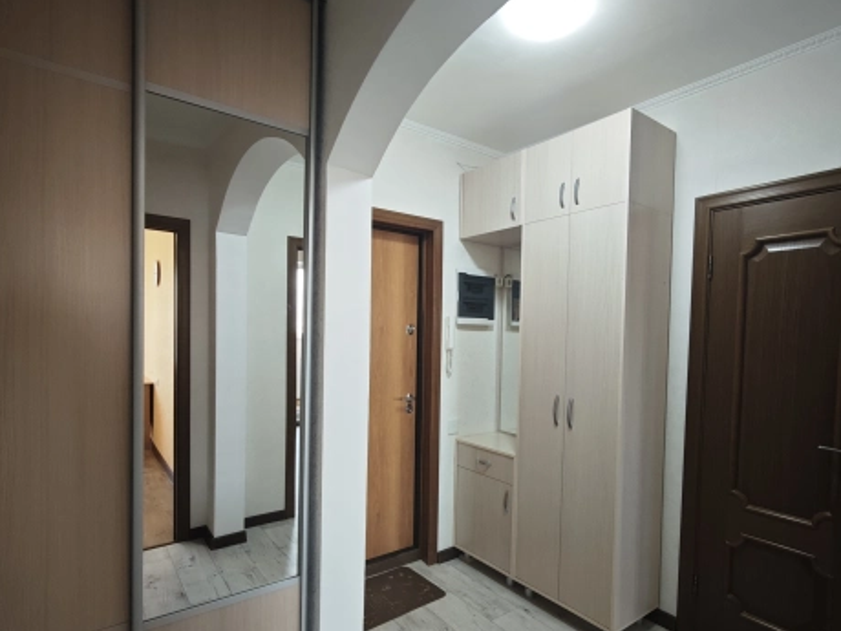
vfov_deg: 68.5
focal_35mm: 19
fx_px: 462
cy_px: 351
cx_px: 417
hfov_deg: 84.7
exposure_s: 1/50
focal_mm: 2.16
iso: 500
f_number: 2.2
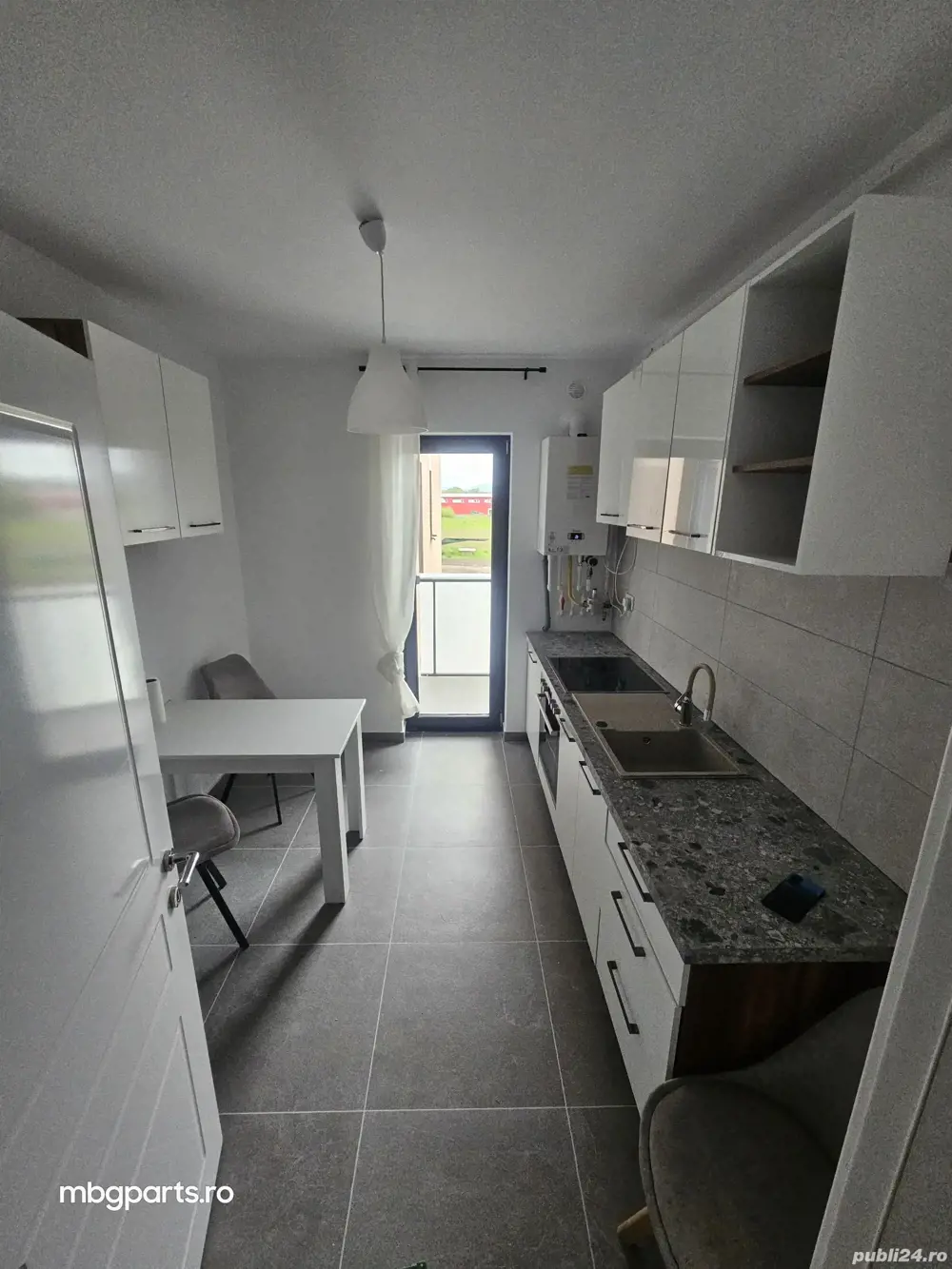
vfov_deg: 106.2
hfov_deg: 89.9
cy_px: 634
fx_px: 477
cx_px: 476
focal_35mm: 13
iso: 400
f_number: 2.2
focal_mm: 2.2
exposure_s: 1/100
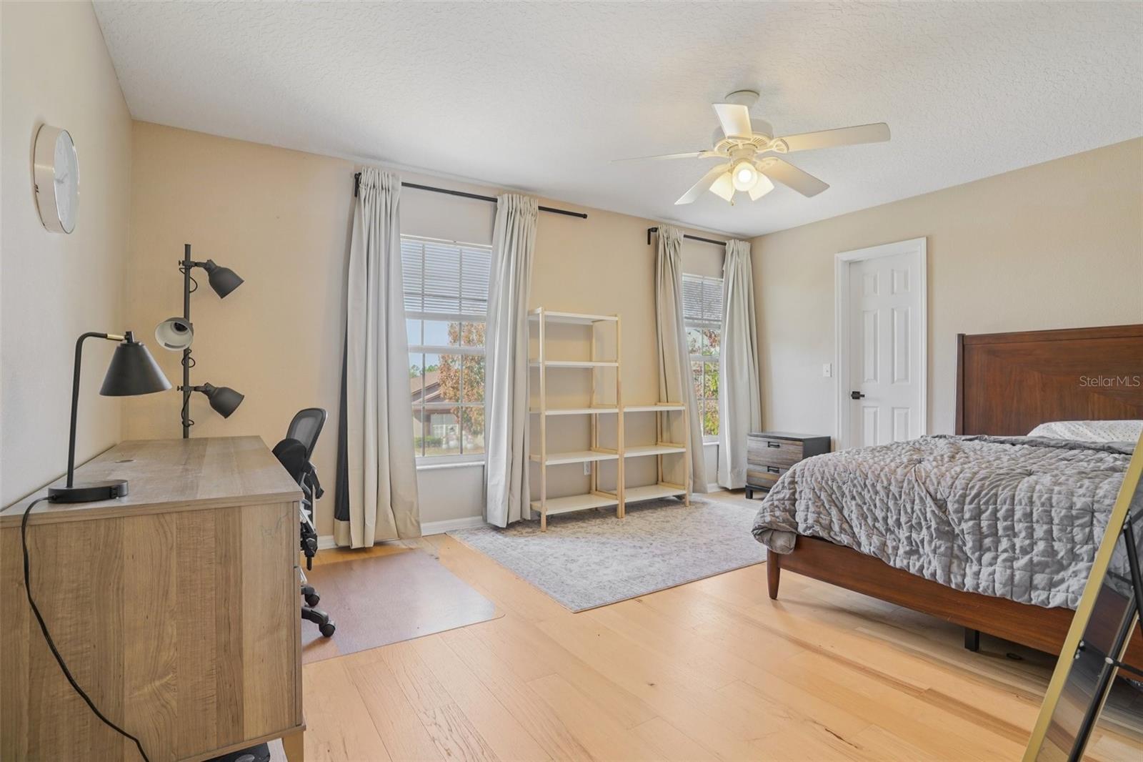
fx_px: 540
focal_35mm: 17
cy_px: 381
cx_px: 572
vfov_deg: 70.4
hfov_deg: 93.3
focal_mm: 17
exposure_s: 1/20
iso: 400
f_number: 8
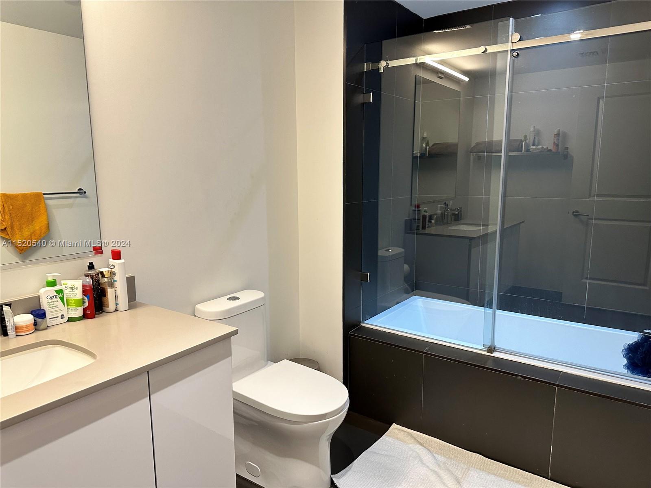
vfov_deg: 56.8
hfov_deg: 71.6
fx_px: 451
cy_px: 244
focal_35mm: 24
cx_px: 326
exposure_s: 1/60
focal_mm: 6.86
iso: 250
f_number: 1.78
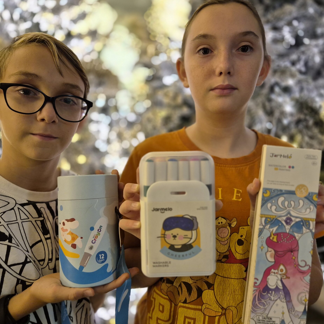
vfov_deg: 57.3
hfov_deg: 57.3
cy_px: 167
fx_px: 297
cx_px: 165
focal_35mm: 28
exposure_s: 1/100
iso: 640
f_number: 1.8
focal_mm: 5.4
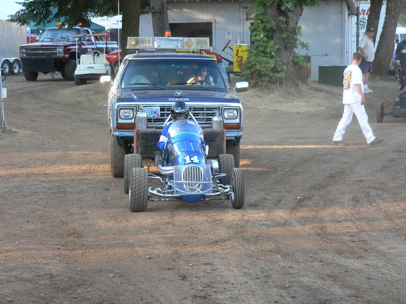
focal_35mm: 104
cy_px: 152
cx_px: 203
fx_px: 1220
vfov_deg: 14.2
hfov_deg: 18.9
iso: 80
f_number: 2.8
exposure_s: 1/60
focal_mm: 17.3
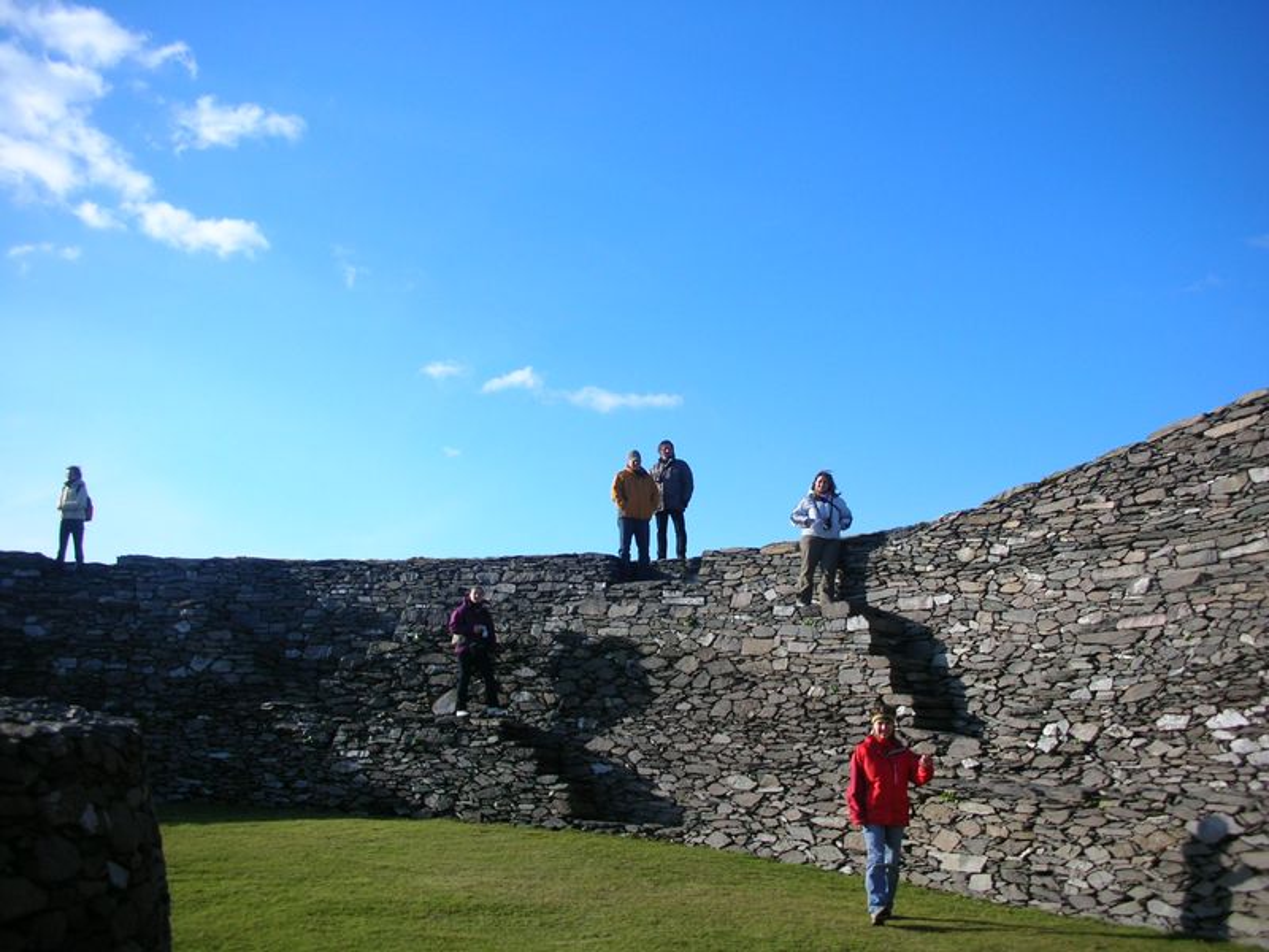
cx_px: 634
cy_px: 476
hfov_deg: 52.6
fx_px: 1283
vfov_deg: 40.7
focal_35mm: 35
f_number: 8.5
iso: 50
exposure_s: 1/67.6
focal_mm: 5.8
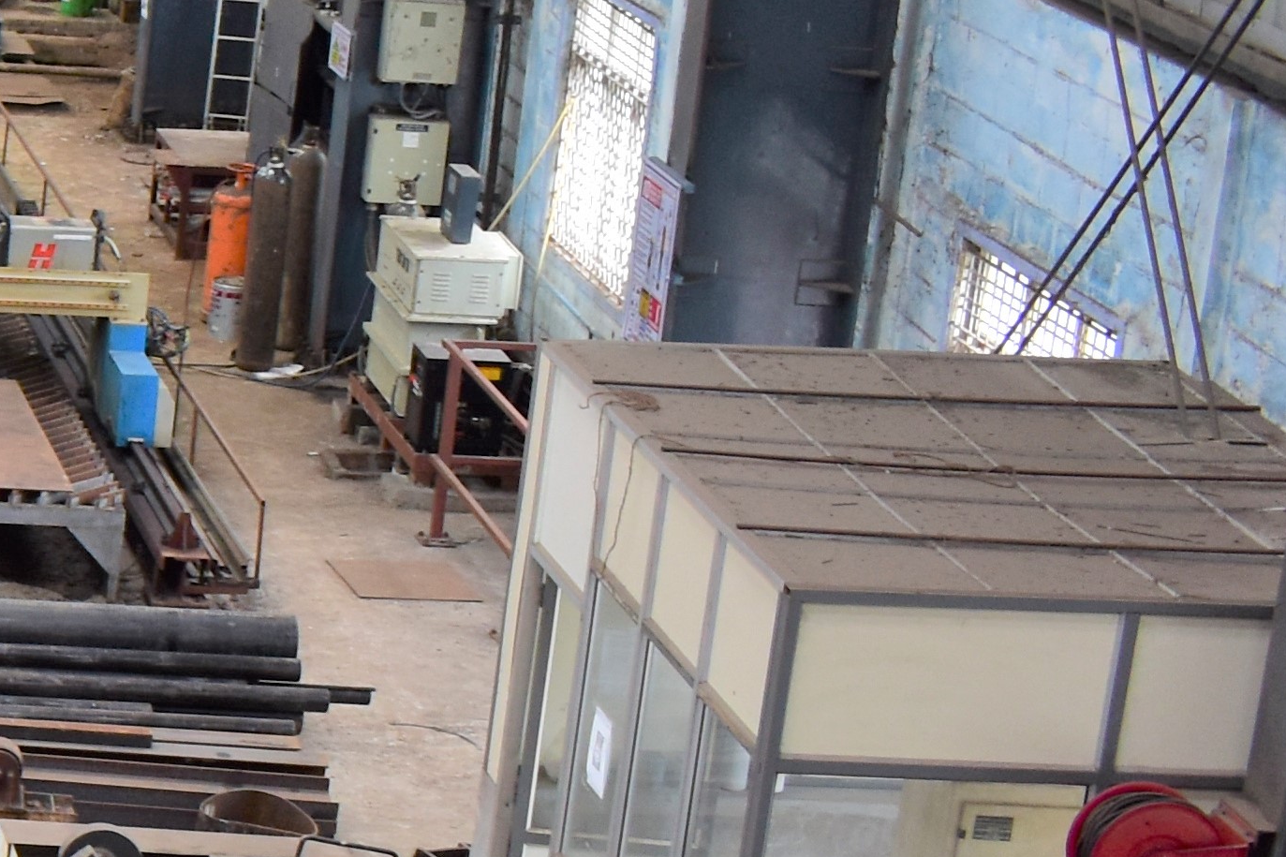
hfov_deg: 14.3
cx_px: -1347
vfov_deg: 11.6
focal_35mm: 118
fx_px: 4214
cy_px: 433
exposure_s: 1/80
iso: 400
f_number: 4.5
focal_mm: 18
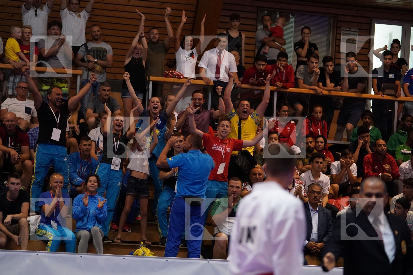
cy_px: 138
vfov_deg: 10.5
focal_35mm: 130
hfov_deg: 15.8
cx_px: 206
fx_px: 1491
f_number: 2.8
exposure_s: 1/800
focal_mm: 130
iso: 6400
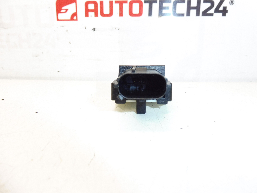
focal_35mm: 24
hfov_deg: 71.6
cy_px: 96
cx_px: 128
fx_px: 178
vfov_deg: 56.8
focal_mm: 4.3
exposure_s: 1/100
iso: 200
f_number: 4
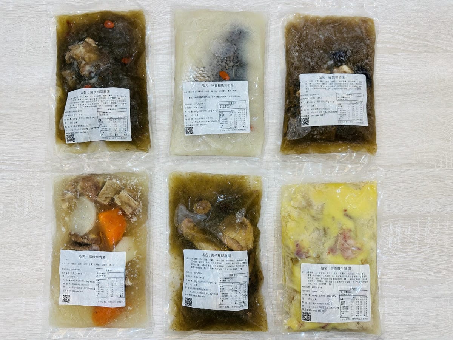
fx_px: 314
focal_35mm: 24
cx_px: 226
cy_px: 170
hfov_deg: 71.6
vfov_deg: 56.8
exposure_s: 1/120
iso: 64
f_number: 1.78
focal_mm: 6.86
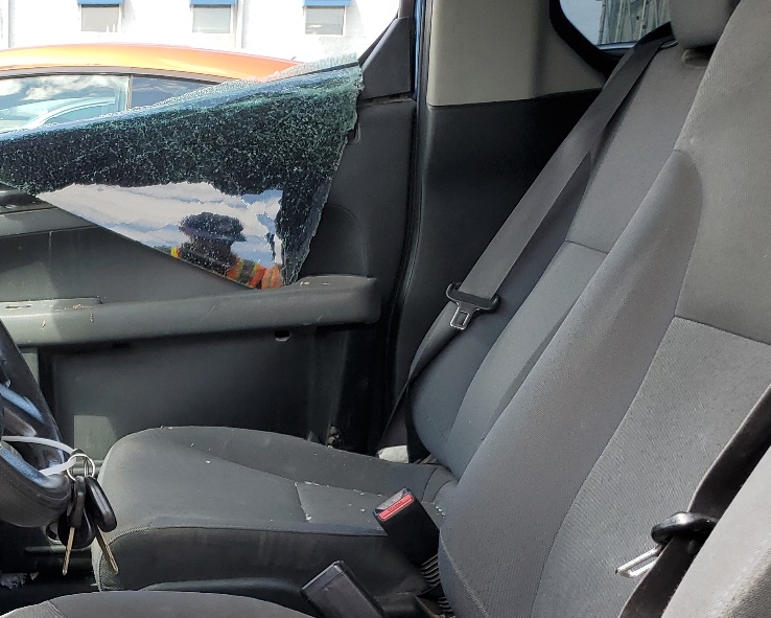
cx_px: 79
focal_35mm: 55
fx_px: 1256
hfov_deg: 32.5
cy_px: 577
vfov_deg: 26.5
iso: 50
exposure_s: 1/556
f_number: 1.5
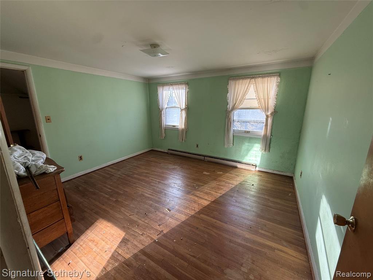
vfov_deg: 85.7
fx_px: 151
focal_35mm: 14
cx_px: 186
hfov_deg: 102.1
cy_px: 140
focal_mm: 2.22
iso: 64
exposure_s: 1/99
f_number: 2.2
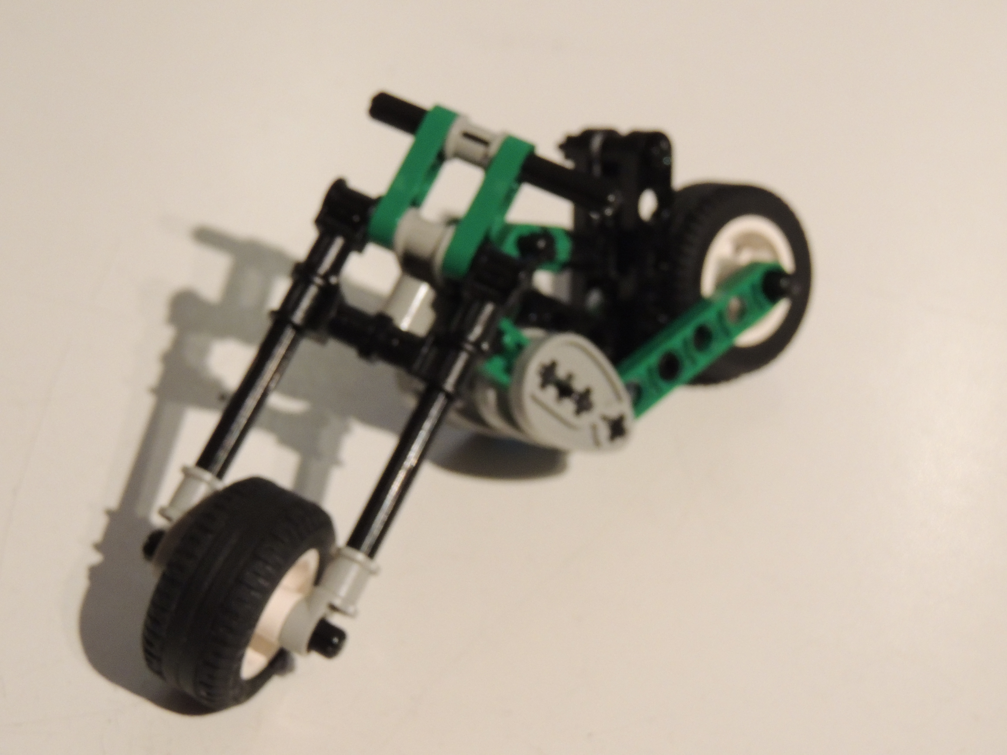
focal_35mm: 85
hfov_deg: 23.0
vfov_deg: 17.4
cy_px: 378
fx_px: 2473
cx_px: 504
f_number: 4
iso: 800
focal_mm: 15.1
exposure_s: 1/15
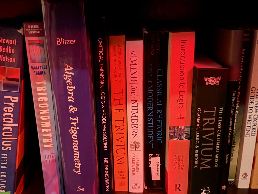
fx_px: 283
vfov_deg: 37.7
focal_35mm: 38
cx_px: 104
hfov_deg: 48.7
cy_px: 108
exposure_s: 1/5
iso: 1250
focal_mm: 6.76
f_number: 1.78
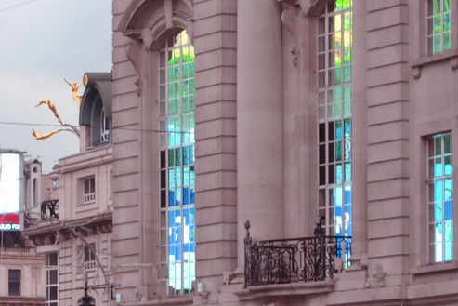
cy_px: 416
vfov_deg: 5.1
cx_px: -201
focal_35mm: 268
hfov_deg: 7.6
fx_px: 3406
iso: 400
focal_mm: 55
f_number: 5.6
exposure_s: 1/50
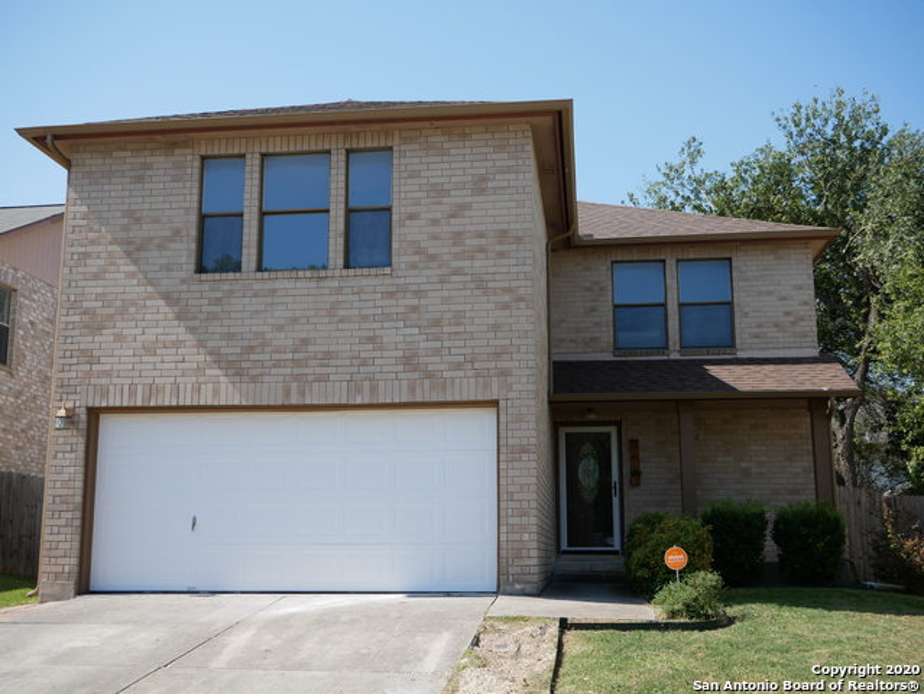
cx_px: 462
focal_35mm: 40
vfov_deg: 36.0
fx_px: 1068
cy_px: 347
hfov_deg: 46.8
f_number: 5.6
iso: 200
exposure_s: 1/640
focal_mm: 20
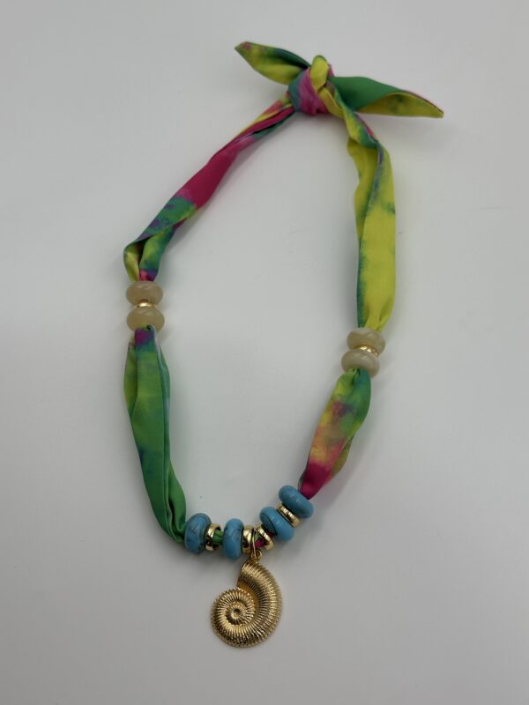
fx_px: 978
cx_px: 264
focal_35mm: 48
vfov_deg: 39.7
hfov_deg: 30.3
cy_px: 352
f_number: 1.78
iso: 64
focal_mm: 6.86
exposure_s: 1/1880
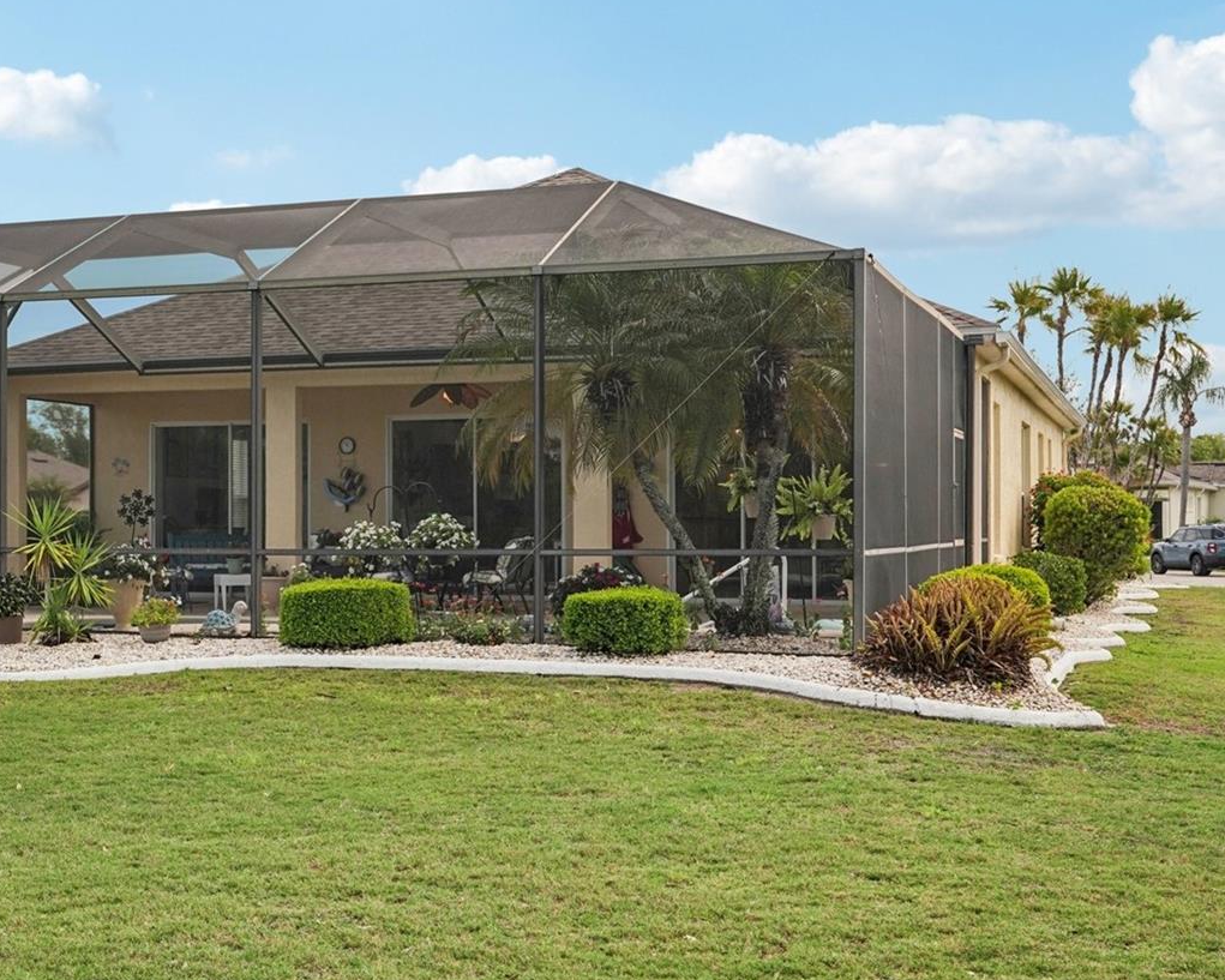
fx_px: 1840
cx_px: 361
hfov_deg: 36.3
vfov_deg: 29.8
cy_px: 530
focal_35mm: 51
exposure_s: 1/500
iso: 400
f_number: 8
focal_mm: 34.5
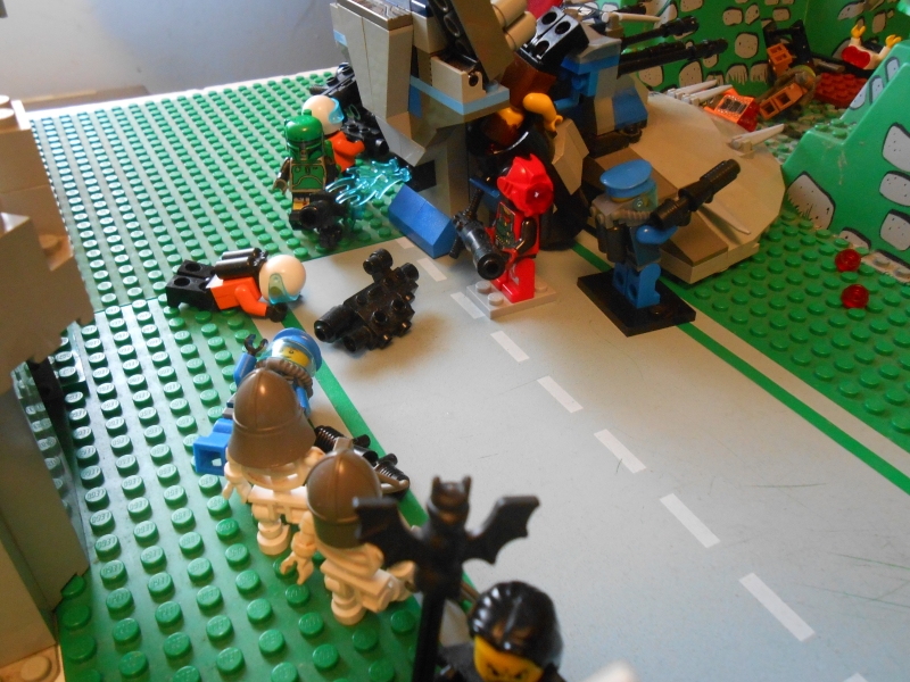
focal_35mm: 30
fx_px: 789
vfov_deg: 46.8
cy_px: 341
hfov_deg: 60.0
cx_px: 455
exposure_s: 1/5
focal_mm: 5.3
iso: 400
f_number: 3.8
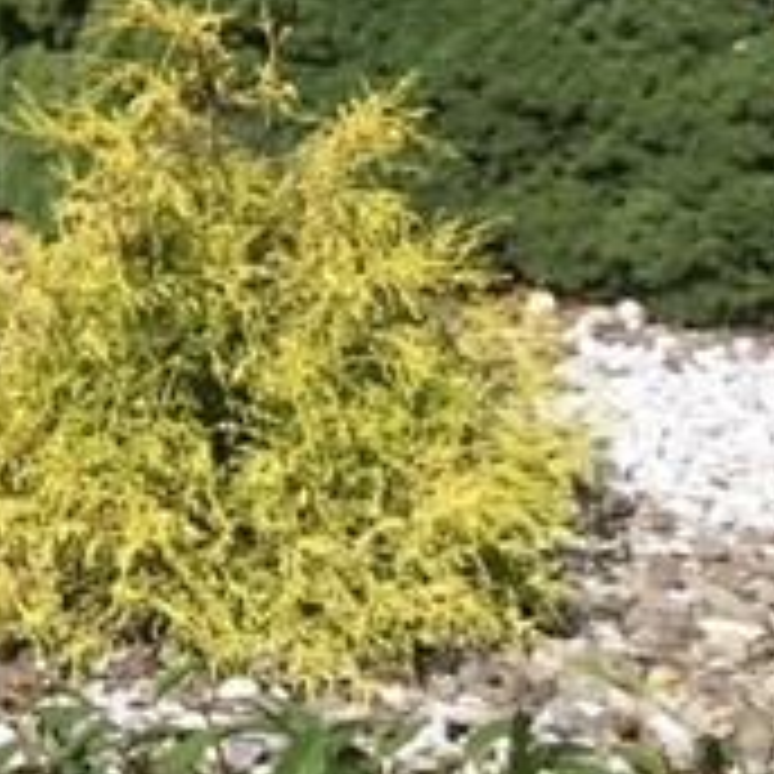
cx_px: -1282
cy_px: -117
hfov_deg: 9.2
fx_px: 4123
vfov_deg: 10.6
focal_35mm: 163
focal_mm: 3.3
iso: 25
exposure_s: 1/1631
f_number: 2.4
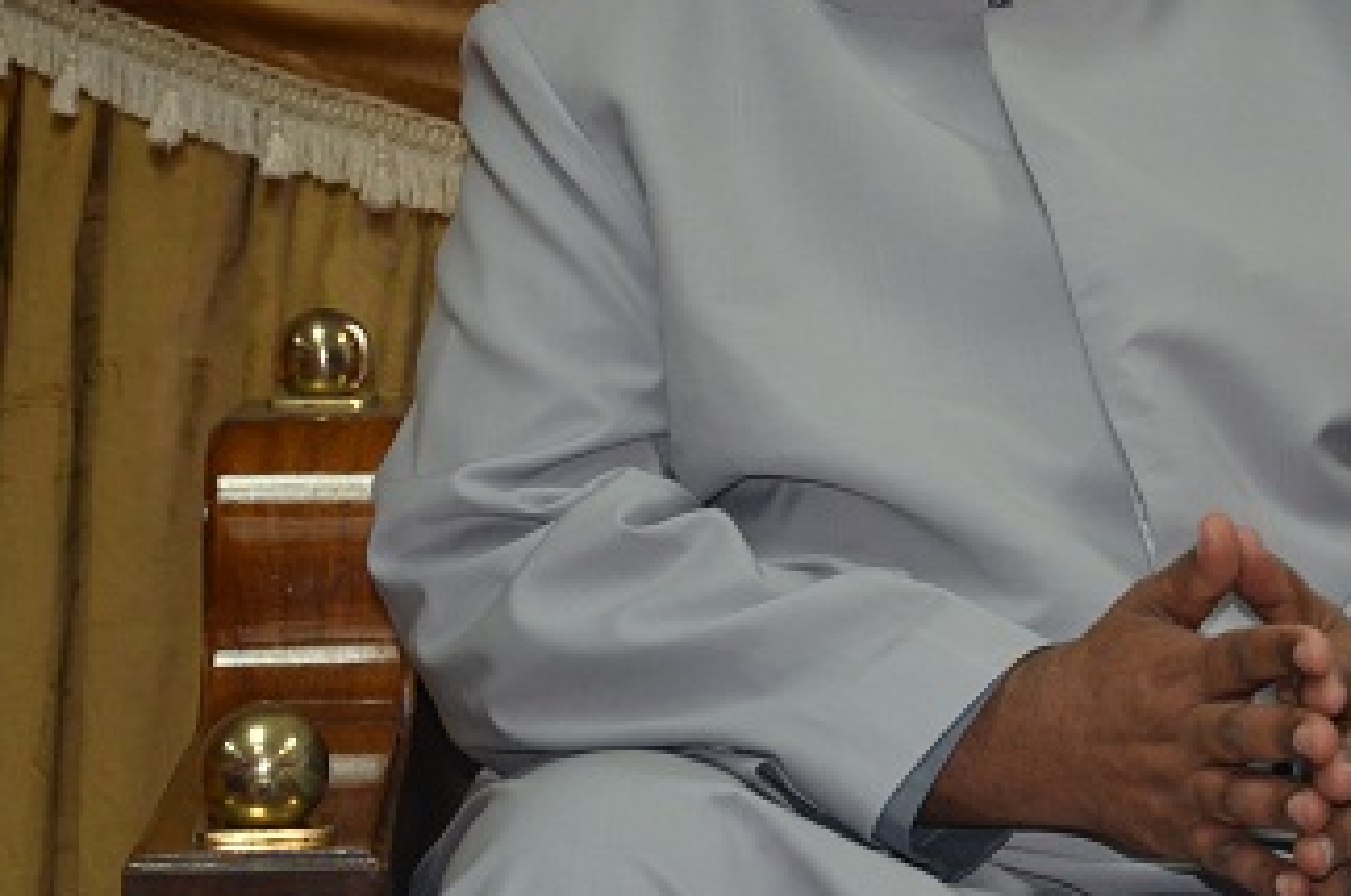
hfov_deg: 18.3
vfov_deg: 12.3
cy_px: 177
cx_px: 1109
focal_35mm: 111
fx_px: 4159
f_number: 4.5
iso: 640
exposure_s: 1/60
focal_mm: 40
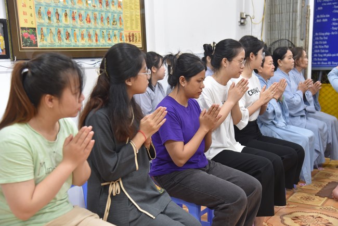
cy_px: 113
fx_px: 488
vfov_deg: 26.0
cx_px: 169
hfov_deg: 38.2
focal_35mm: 52
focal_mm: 52
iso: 1250
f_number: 4
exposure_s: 1/60
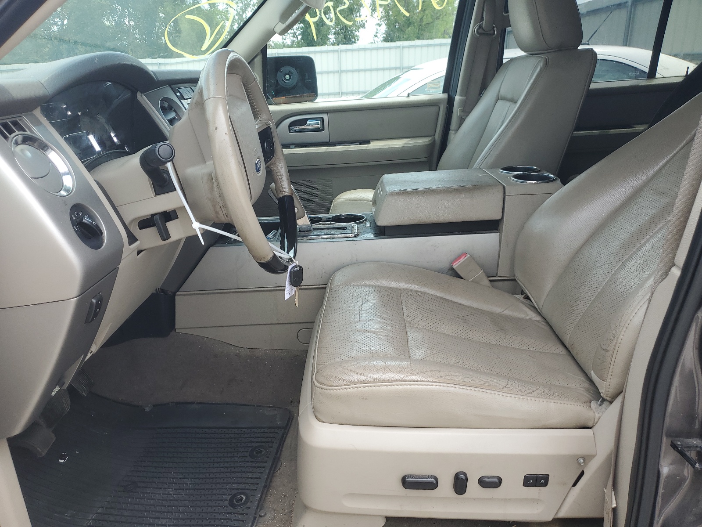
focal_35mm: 26
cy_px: 264
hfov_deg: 67.3
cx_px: 351
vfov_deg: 53.1
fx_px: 527
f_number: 1.5
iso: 50
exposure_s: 1/417
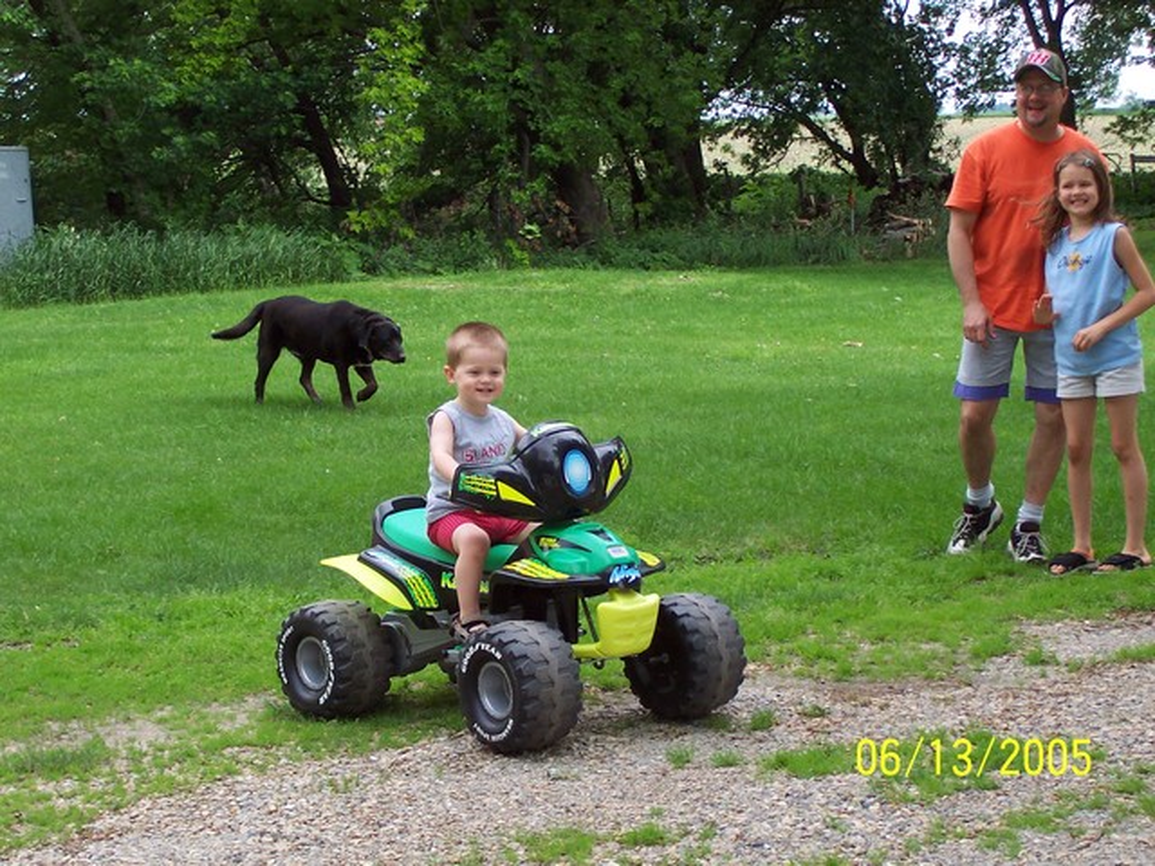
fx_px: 2970
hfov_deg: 22.0
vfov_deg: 16.6
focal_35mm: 89
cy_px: 433
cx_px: 578
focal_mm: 13.5
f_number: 4.1
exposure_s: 1/180
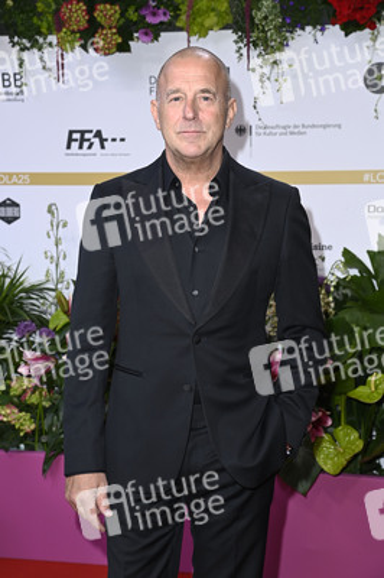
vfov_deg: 28.9
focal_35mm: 70
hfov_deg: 19.4
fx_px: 1122
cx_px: 192
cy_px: 289
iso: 640
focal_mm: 70
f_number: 6.3
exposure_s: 1/250
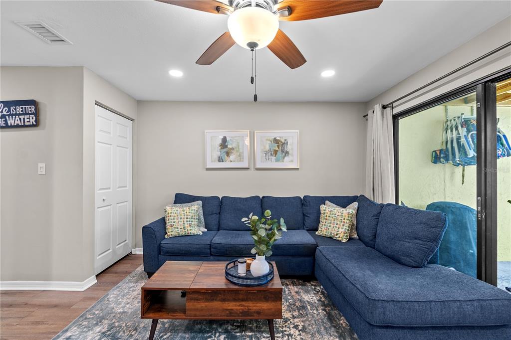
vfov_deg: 77.3
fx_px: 213
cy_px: 170
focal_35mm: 15
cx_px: 256
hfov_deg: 100.4
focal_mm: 10
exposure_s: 1/1.67
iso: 100
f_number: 7.1
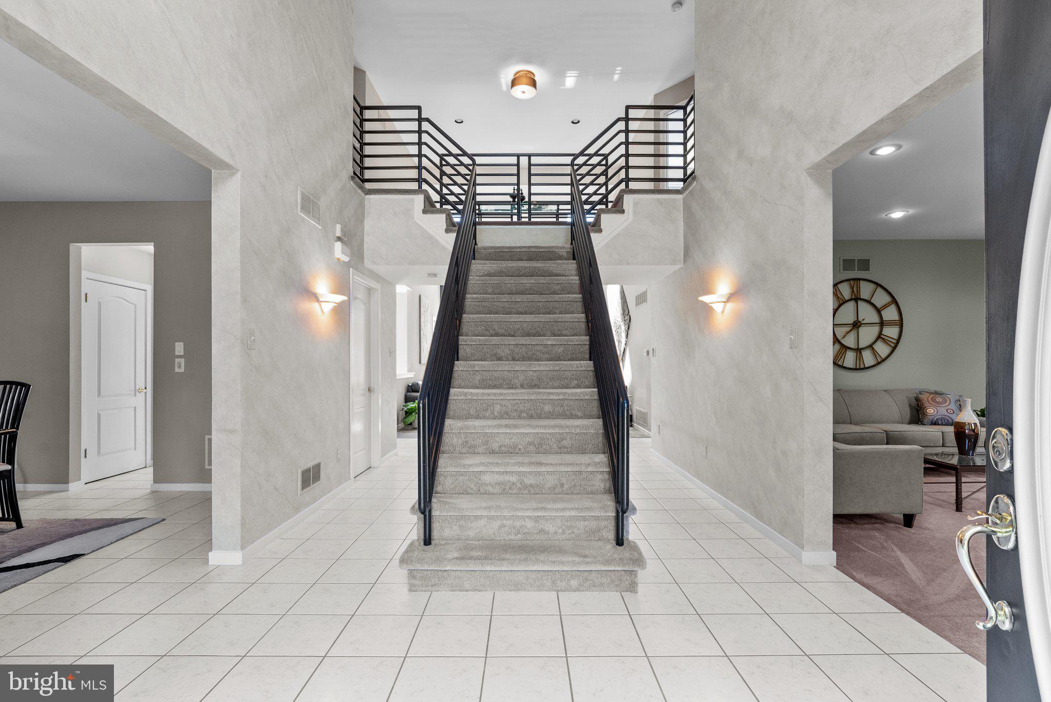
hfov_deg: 96.7
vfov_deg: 73.8
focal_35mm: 16
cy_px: 351
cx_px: 526
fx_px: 467
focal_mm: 16
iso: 800
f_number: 8
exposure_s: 1/13
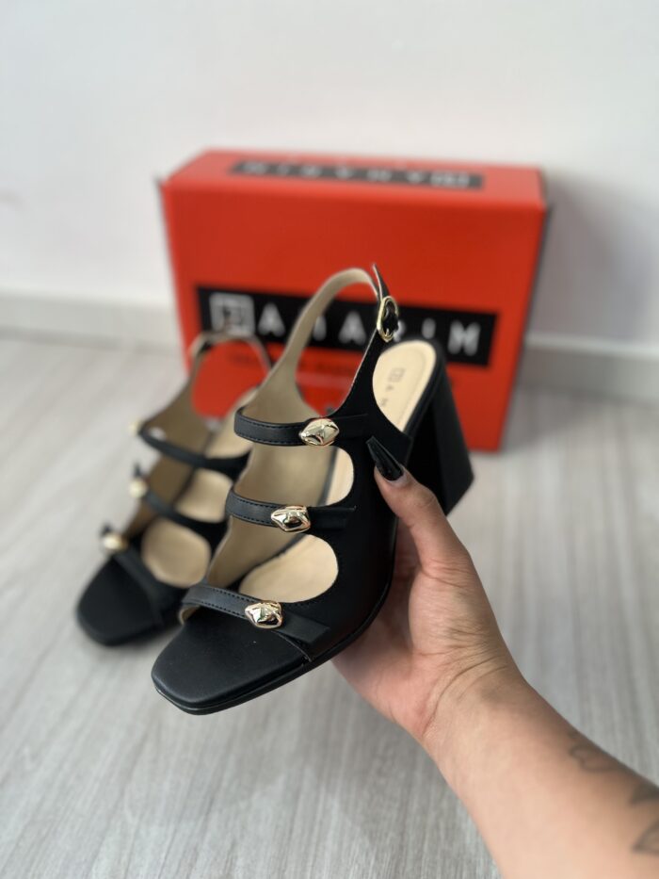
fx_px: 660
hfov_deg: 53.1
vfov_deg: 67.3
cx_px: 330
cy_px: 440
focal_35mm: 26
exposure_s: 1/120
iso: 40
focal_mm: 5.7
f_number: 1.5
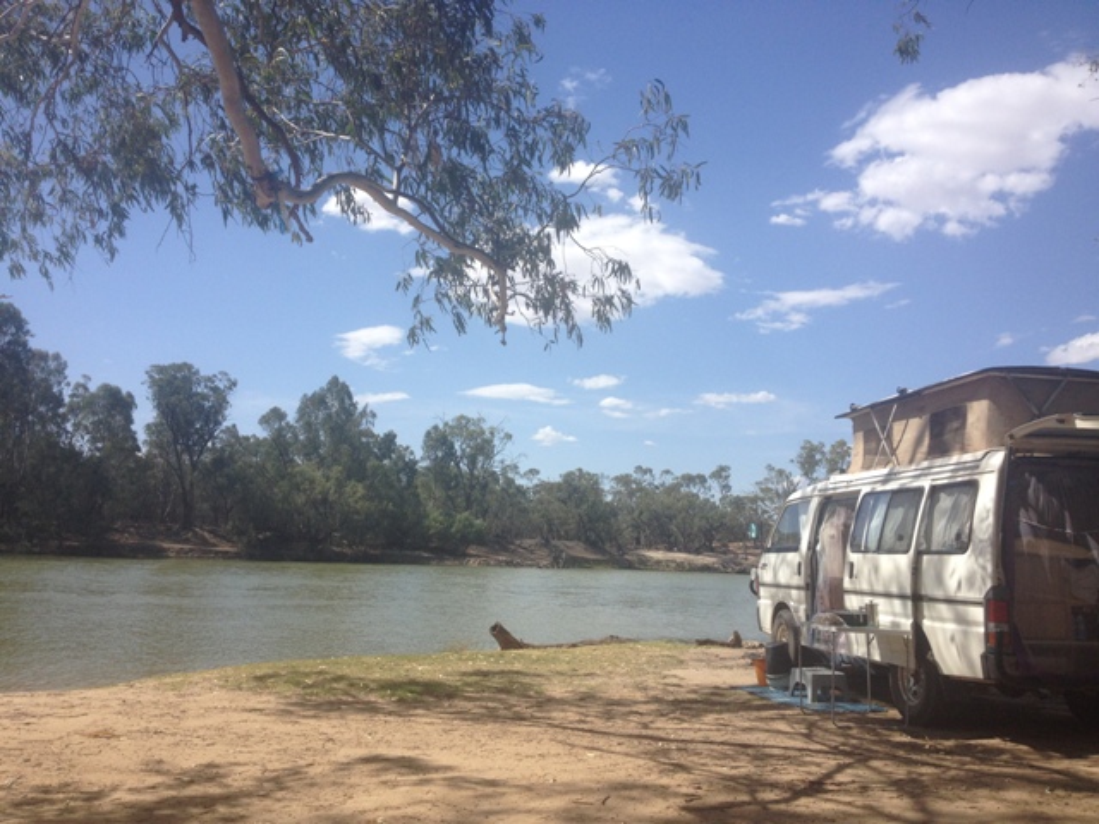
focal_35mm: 35
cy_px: 412
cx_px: 550
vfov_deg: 40.7
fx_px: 1111
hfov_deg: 52.6
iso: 50
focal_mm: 4.28
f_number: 2.4
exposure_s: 1/2123
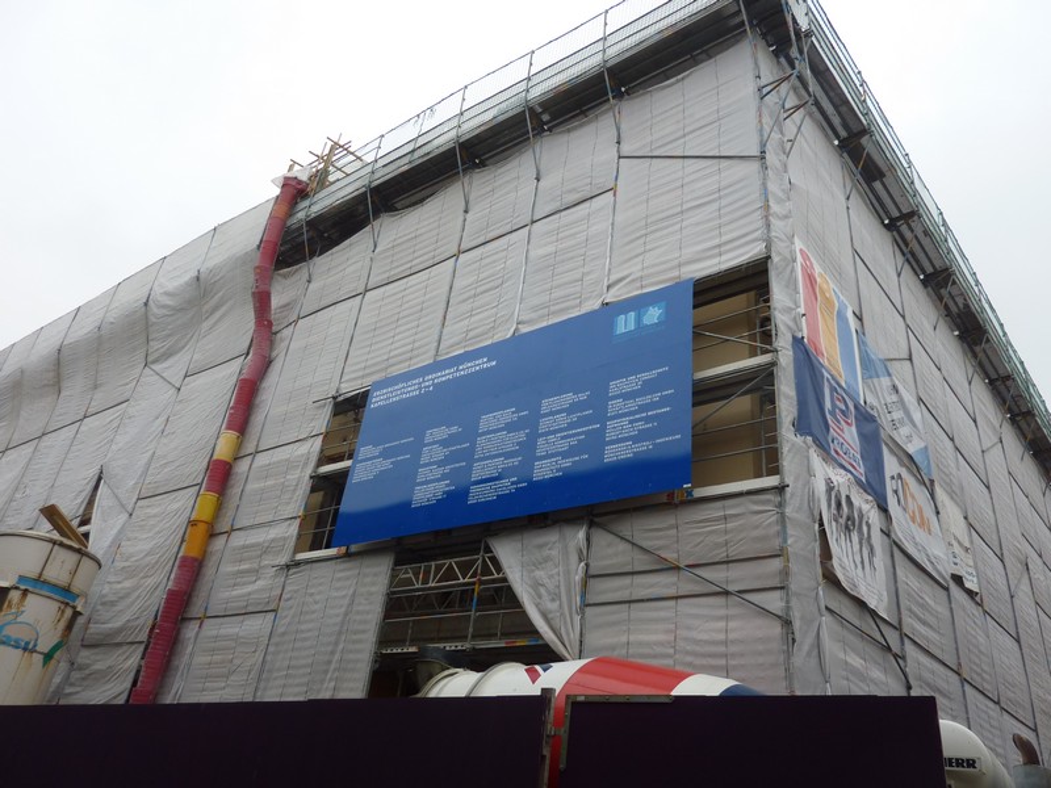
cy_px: 394
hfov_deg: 69.4
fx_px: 759
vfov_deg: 54.9
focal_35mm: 25
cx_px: 526
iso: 80
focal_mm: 4.1
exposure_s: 1/80
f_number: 3.3
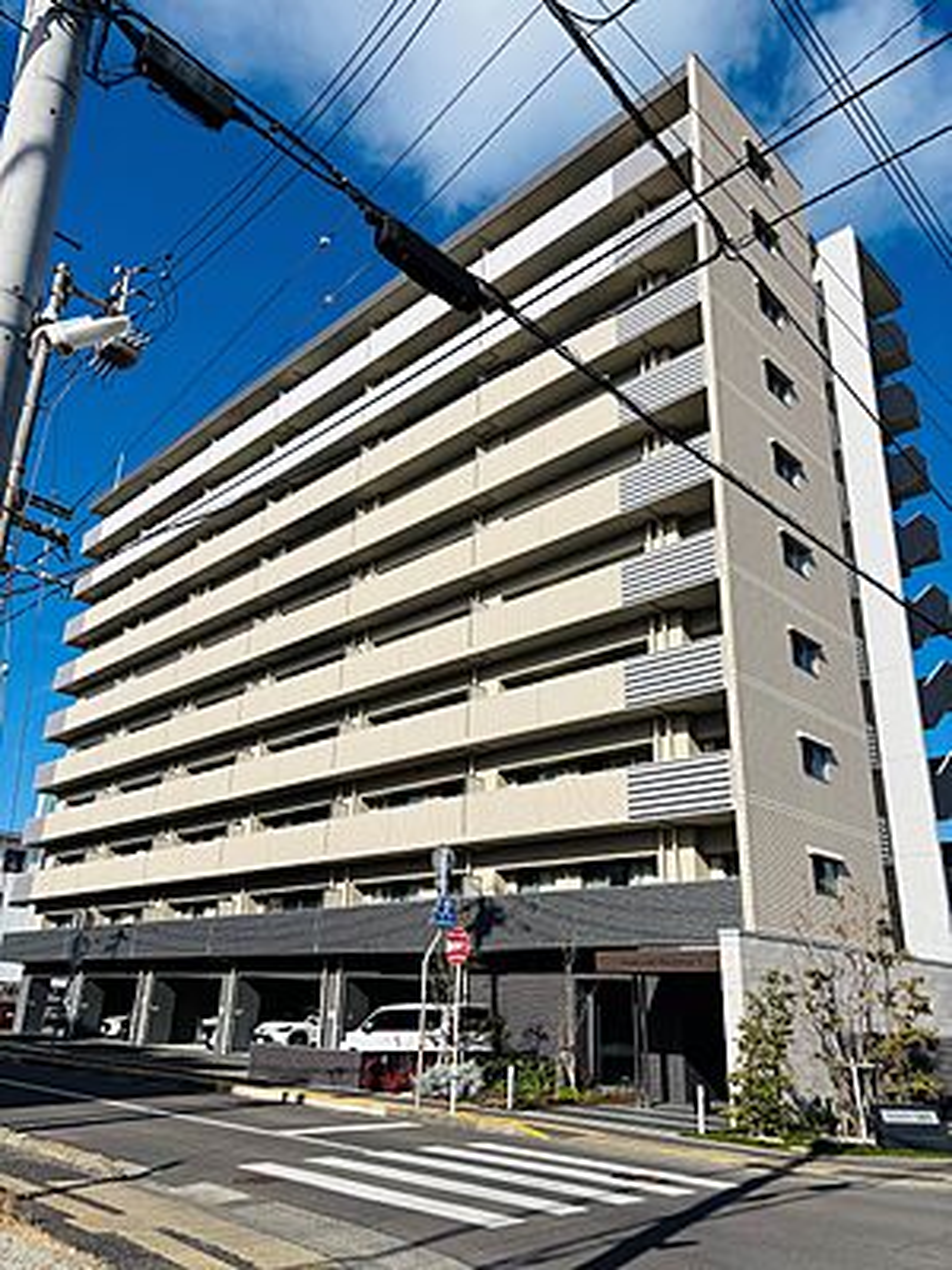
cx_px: 476
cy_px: 635
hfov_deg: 53.1
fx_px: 953
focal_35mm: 26
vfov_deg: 67.3
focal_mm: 5.96
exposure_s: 1/5348
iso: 50
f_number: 1.6
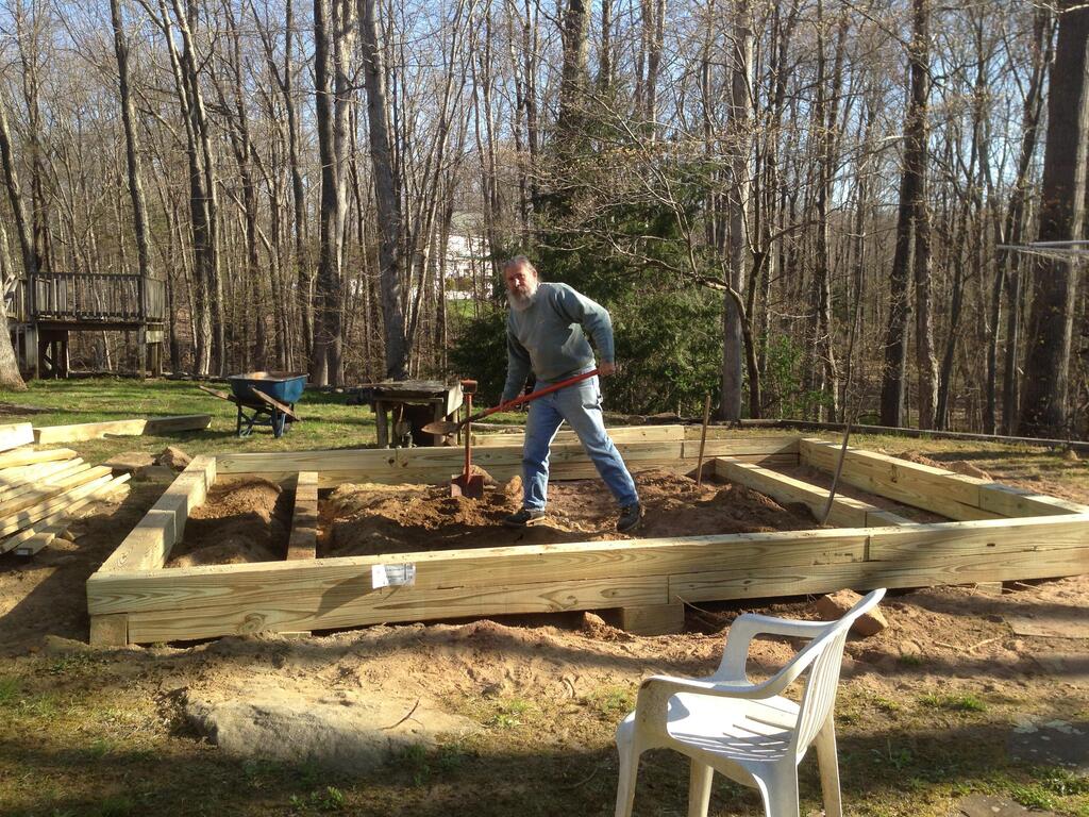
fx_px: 1038
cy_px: 408
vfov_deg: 42.9
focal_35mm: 33
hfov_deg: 55.4
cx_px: 544
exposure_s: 1/463
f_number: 2.4
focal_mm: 4.13
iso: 50
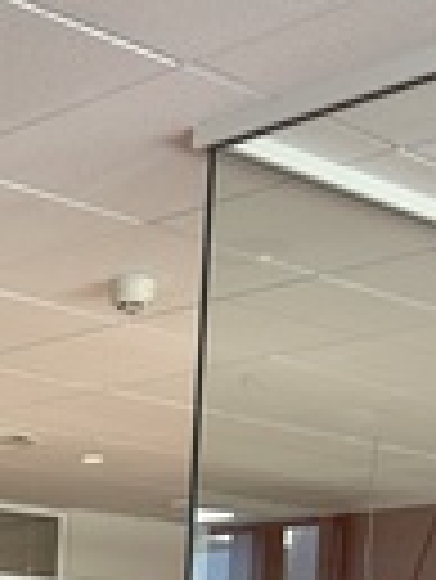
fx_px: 1693
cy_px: 976
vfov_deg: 16.8
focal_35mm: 101
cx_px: -169
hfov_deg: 14.0
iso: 64
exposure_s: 1/121
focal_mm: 5.7
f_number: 1.5
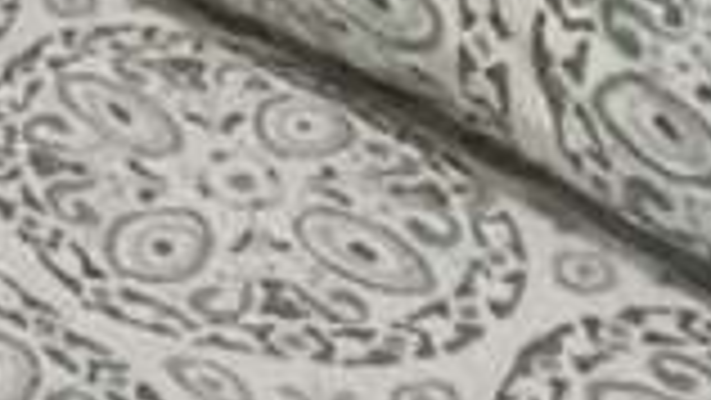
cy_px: -1667
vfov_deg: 5.6
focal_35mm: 155
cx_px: -1370
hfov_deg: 10.3
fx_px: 2923
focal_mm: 1.65
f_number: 2.2
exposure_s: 1/33.3
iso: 343
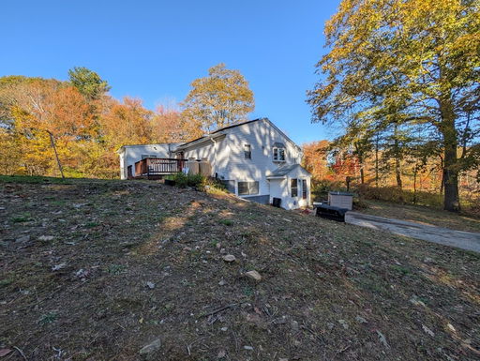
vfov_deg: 94.6
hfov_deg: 110.5
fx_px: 167
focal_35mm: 12
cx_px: 240
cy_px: 180
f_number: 1.7
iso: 51
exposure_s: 1/1464
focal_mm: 2.02
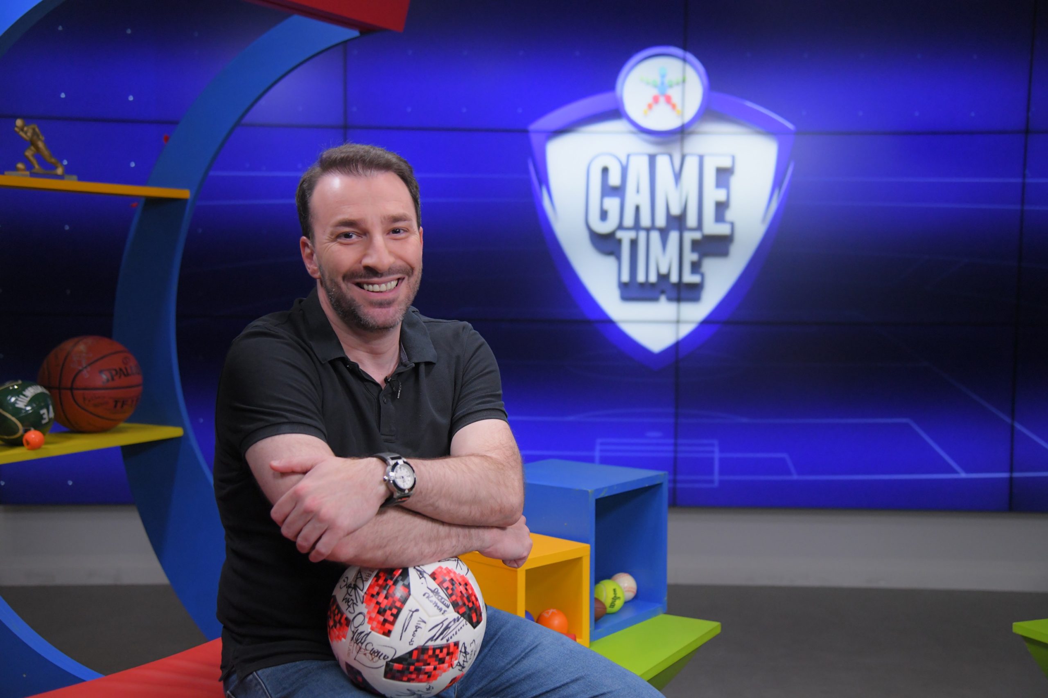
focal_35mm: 48
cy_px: 349
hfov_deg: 41.1
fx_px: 1397
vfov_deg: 28.1
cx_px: 524
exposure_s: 1/400
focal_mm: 48
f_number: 4
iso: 3200
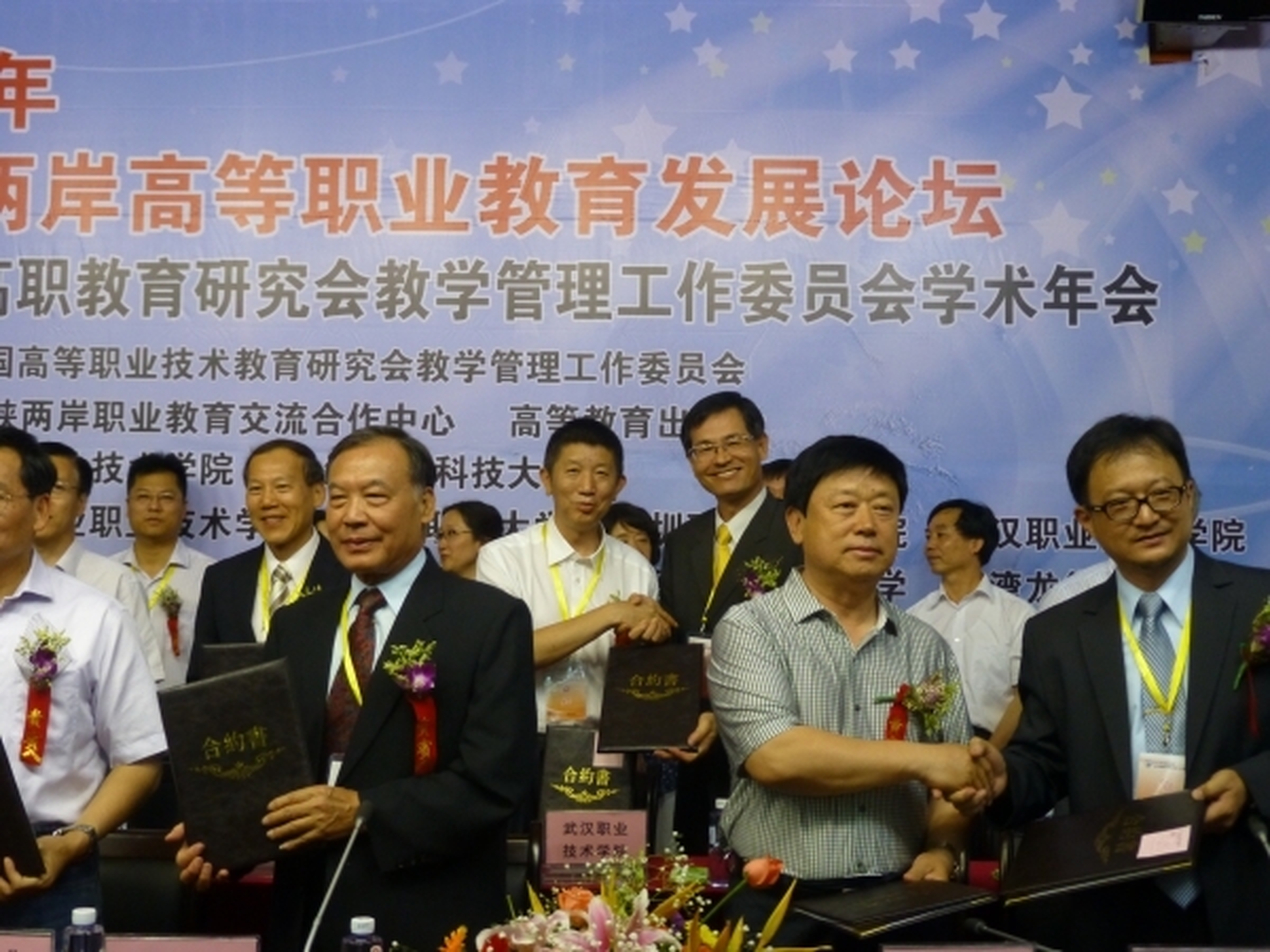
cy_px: 476
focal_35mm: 44
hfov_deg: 42.9
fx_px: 1614
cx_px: 635
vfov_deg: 32.9
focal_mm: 7.9
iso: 400
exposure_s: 1/60
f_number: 4.1
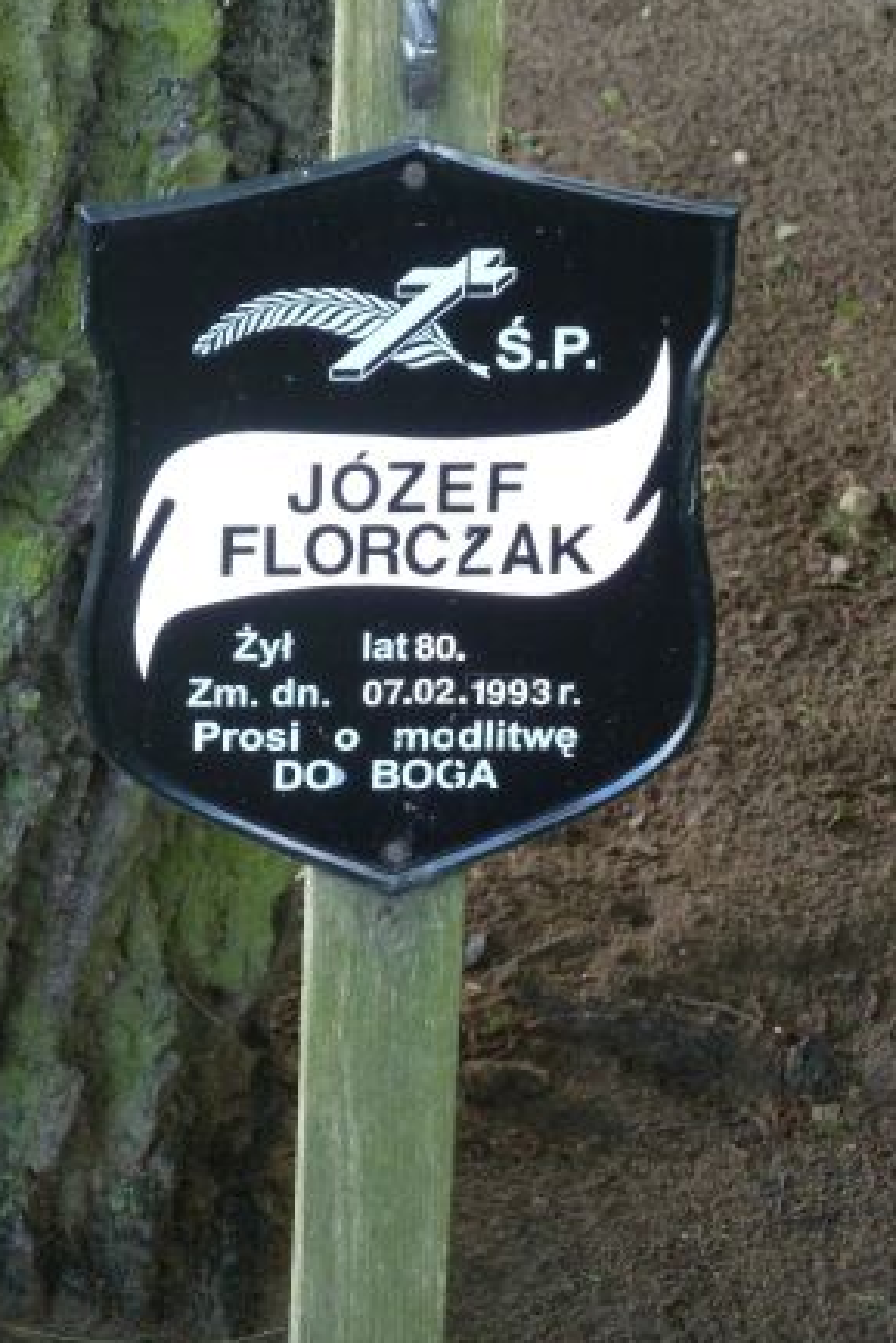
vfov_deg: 13.0
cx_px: 400
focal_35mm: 158
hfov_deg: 8.7
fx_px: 5893
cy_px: 623
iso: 250
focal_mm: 22.5
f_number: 4.5
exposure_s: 1/40
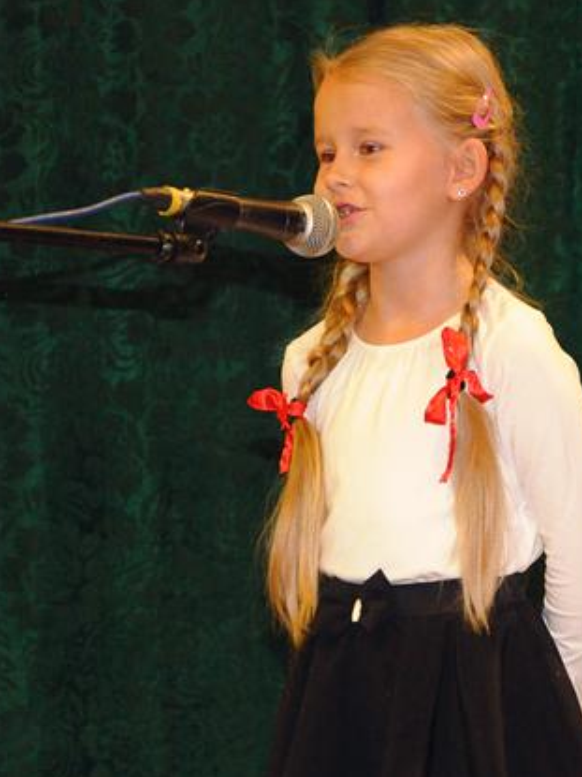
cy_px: 372
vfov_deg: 10.8
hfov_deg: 8.1
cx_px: 384
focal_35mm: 183
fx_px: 4104
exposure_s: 1/60
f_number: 5.3
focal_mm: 62
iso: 2000
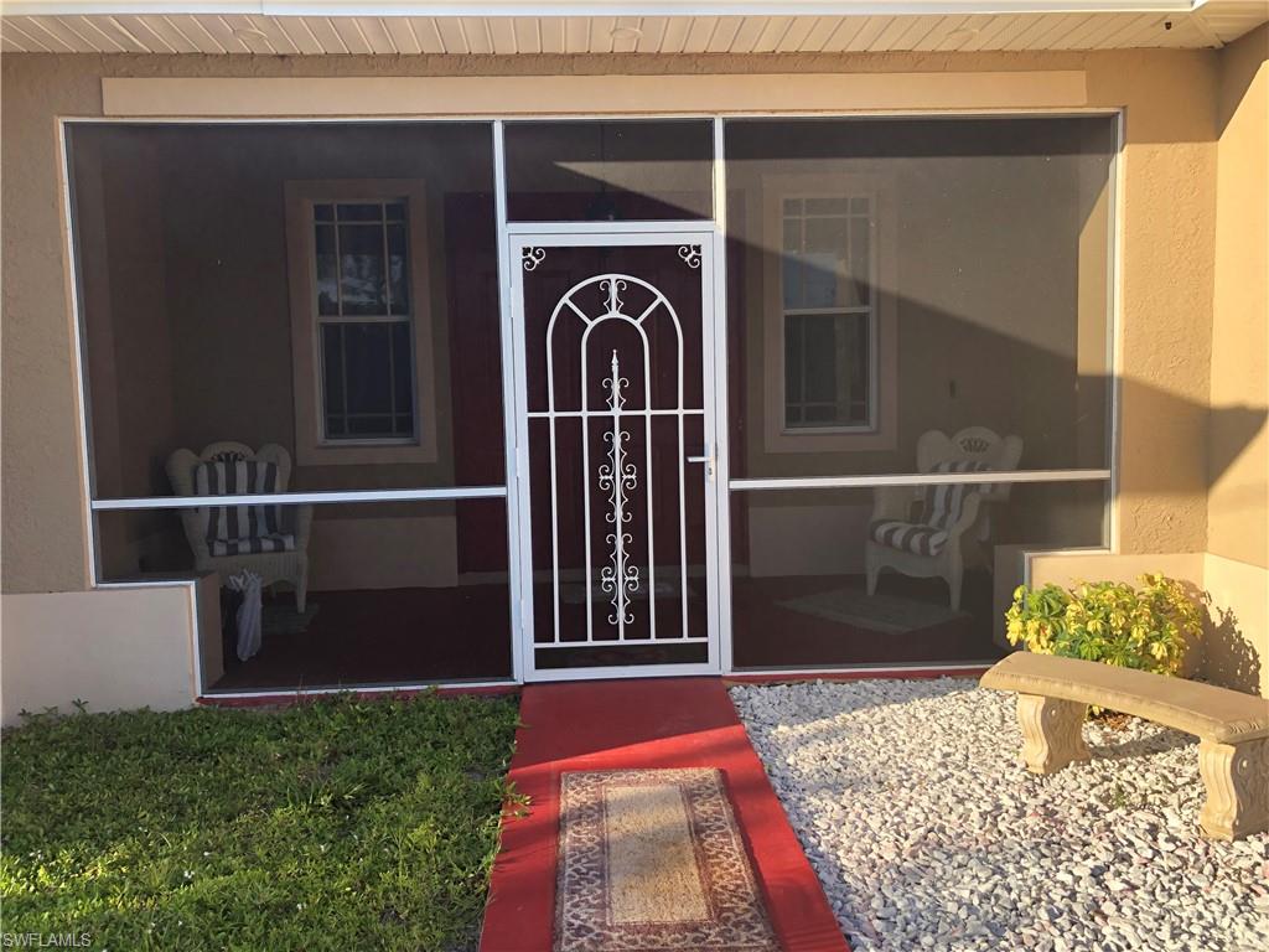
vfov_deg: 49.7
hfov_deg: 63.4
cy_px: 476
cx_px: 634
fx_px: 1026
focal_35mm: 28
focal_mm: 3.99
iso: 20
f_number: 1.8
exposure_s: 1/405
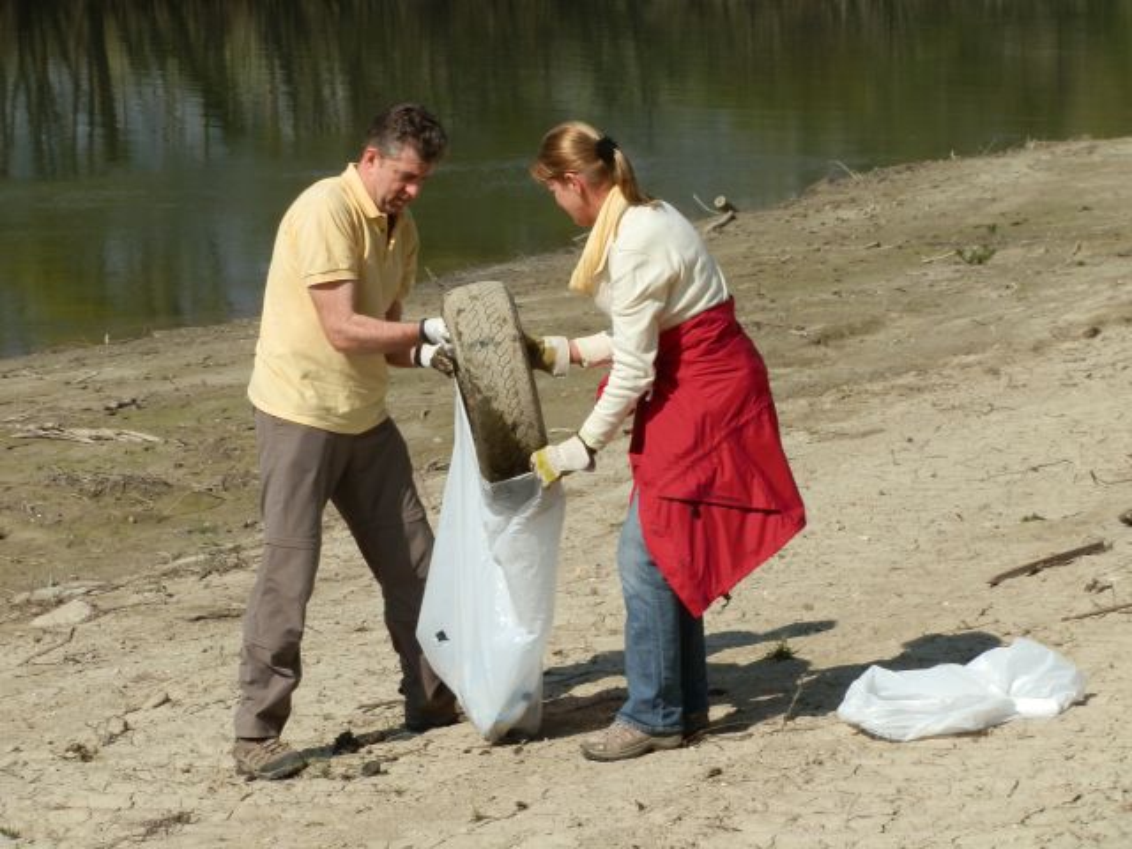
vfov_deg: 13.5
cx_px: 566
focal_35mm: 110
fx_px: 3597
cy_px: 424
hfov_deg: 17.9
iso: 64
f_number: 4.1
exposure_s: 1/1000
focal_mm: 19.78
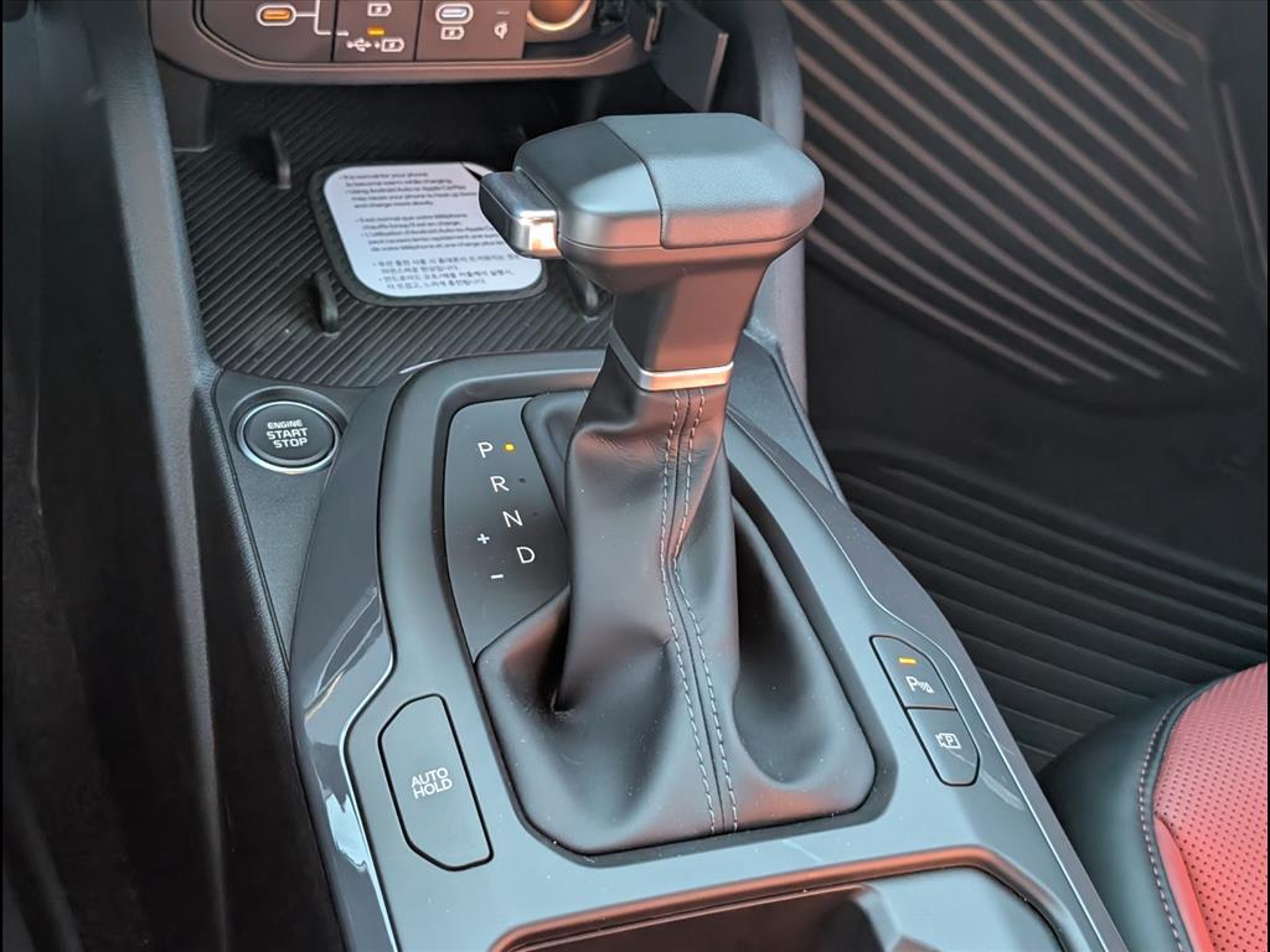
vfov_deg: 29.7
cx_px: 635
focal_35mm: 49
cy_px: 476
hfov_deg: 38.9
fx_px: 1798
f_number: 1.68
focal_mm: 6.9
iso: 493
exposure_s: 1/256
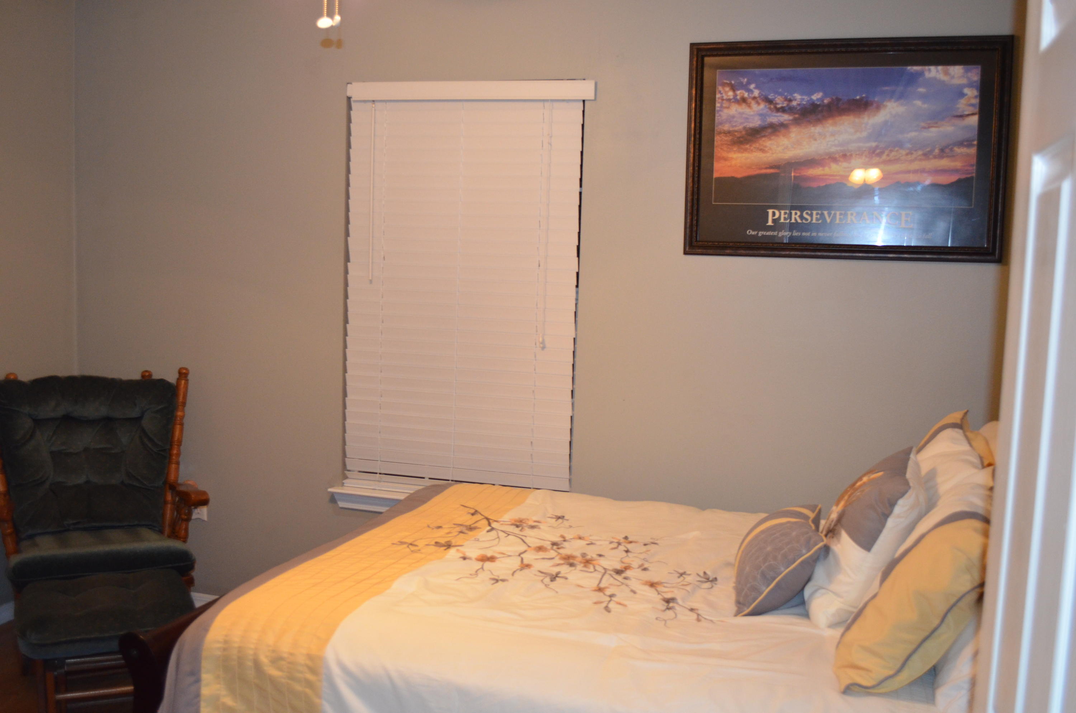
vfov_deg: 36.7
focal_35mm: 36
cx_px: 538
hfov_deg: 53.2
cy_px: 356
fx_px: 1074
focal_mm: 24
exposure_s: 1/60
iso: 1600
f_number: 4
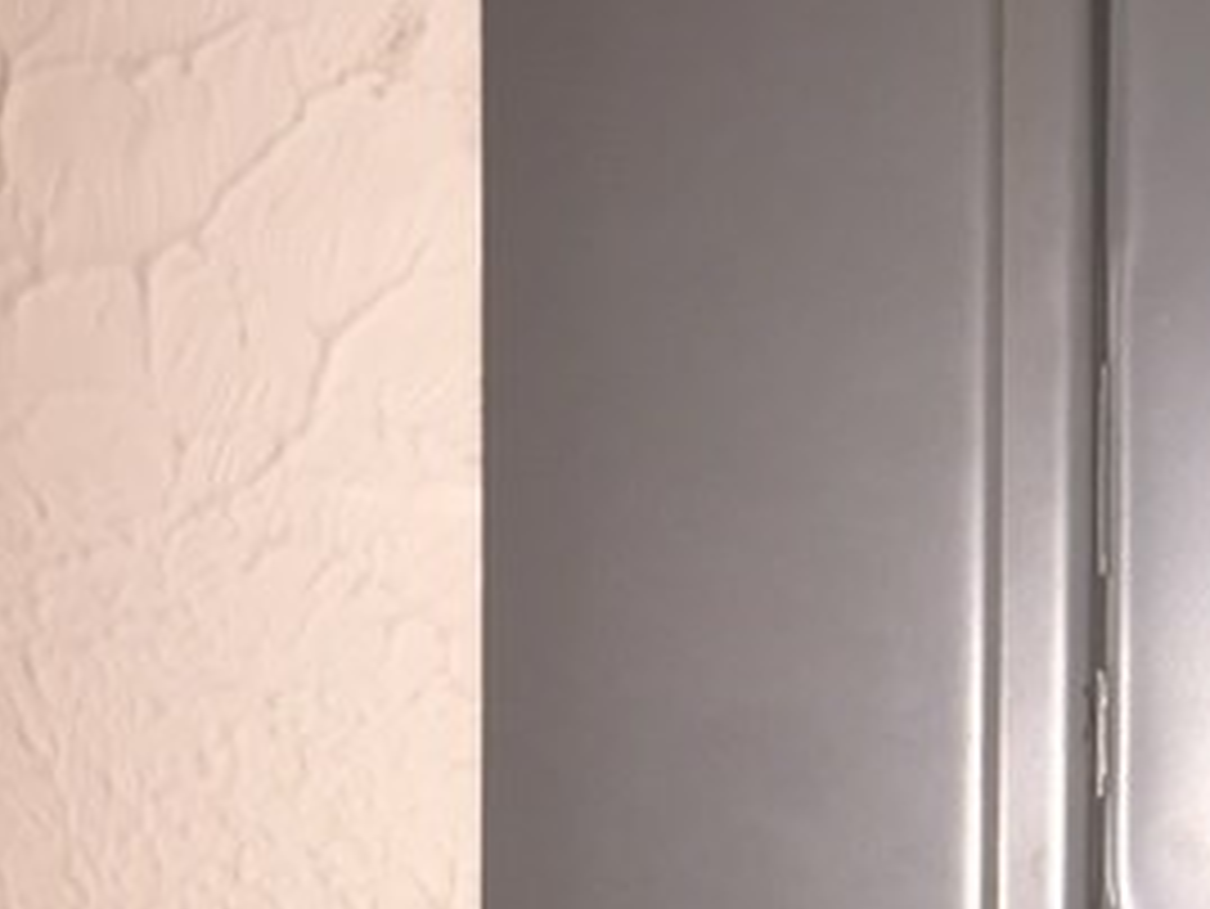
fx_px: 3077
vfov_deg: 16.5
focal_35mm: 88
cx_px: 1673
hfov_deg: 20.0
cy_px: 850
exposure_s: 1/20
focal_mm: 4.15
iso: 32
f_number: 2.2
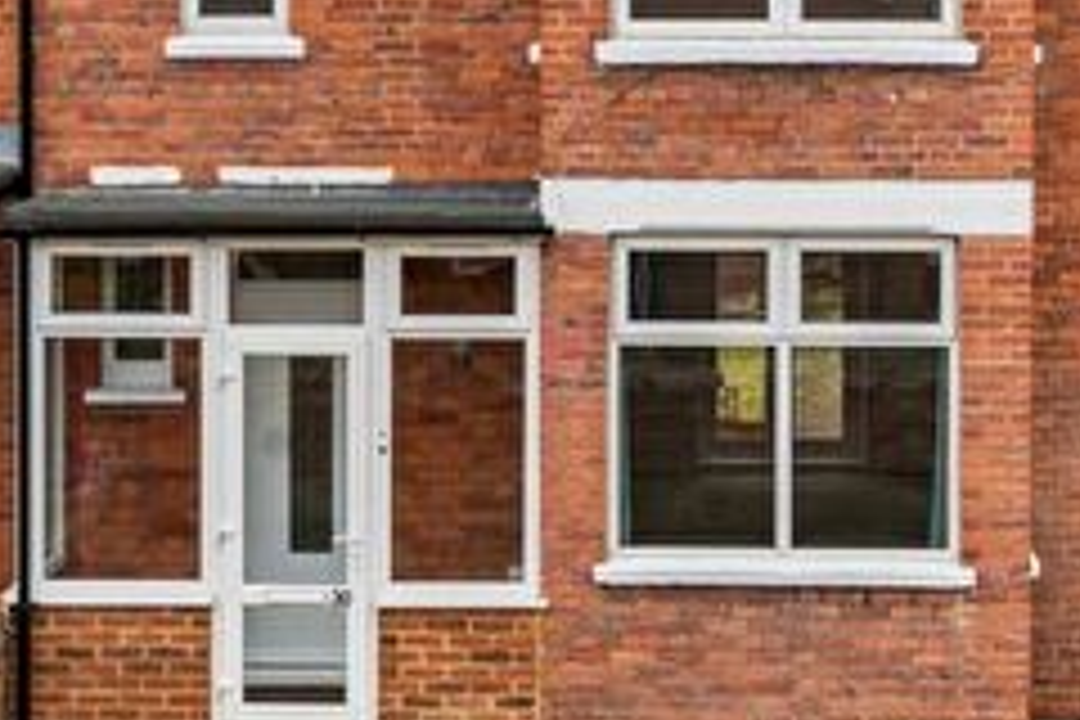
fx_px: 3060
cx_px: 594
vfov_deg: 13.4
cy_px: 142
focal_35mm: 102
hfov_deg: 20.0
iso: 320
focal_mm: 35
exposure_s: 1/200
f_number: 9
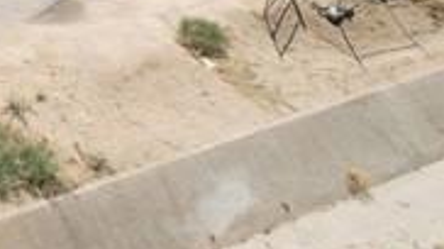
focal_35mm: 81
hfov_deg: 20.0
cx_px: -332
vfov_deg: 12.9
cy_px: -255
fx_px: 953
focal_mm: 8.38
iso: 100
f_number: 2.8
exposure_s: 1/400
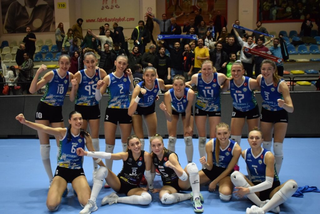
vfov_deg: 36.9
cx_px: 160
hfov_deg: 53.1
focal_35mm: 36
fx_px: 320
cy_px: 107
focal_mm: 24
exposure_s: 1/500
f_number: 3.8
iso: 2500
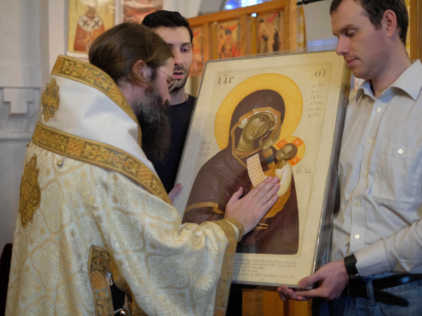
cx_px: 209
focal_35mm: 58
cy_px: 156
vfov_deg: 25.2
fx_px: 707
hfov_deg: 33.2
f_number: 1.4
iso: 2500
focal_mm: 35
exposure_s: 1/100
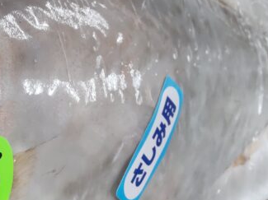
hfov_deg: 25.1
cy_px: 160
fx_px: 549
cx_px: -40
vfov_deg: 20.5
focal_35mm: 71
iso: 154
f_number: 2
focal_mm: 3.43
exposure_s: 1/60
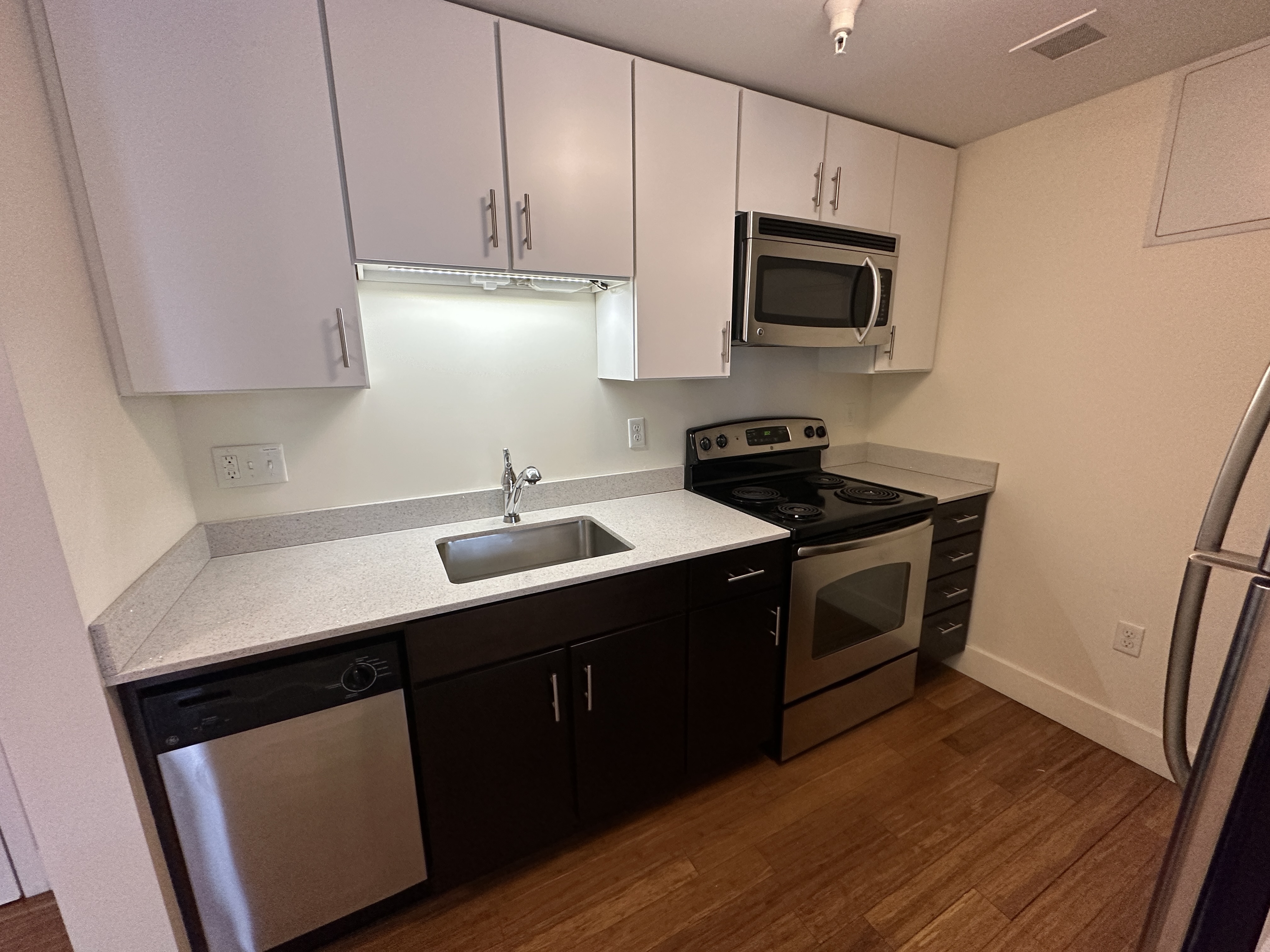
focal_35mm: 14
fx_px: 514
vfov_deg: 85.7
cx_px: 635
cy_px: 476
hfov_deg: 102.1
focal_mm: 2.22
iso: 250
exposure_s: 1/120
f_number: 2.2
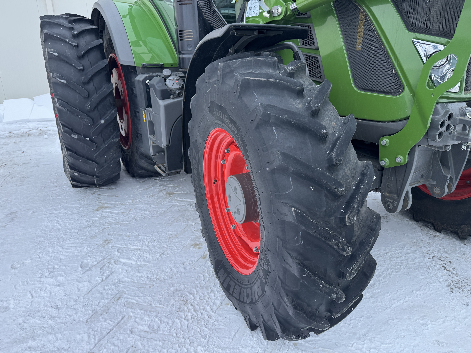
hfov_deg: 71.6
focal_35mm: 24
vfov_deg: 56.8
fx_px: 327
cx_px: 236
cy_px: 176
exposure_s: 1/1059
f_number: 1.78
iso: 80
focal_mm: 6.76
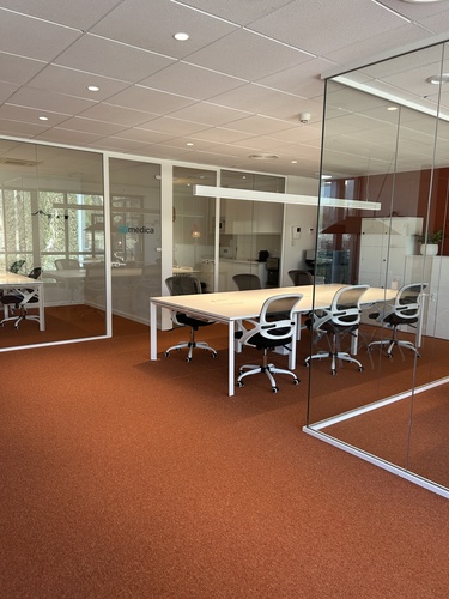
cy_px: 300
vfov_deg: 67.3
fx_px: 450
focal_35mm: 26
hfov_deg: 53.1
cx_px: 224
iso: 64
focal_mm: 5.7
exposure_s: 1/121
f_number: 1.5
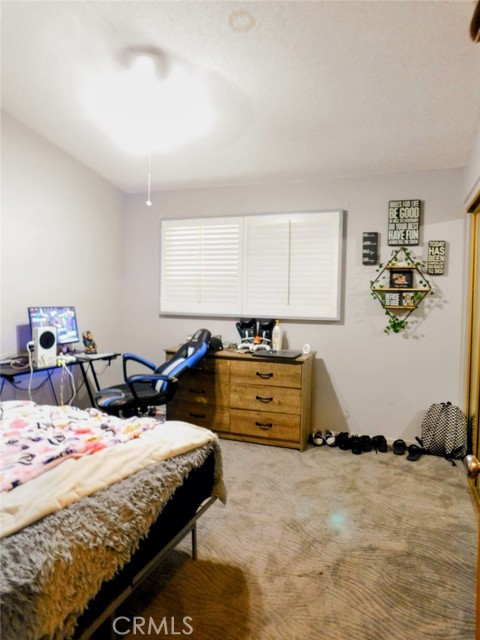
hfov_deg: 58.9
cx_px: 240
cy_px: 320
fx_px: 425
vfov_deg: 73.9
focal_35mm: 23
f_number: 3
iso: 400
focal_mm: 4
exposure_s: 1/8
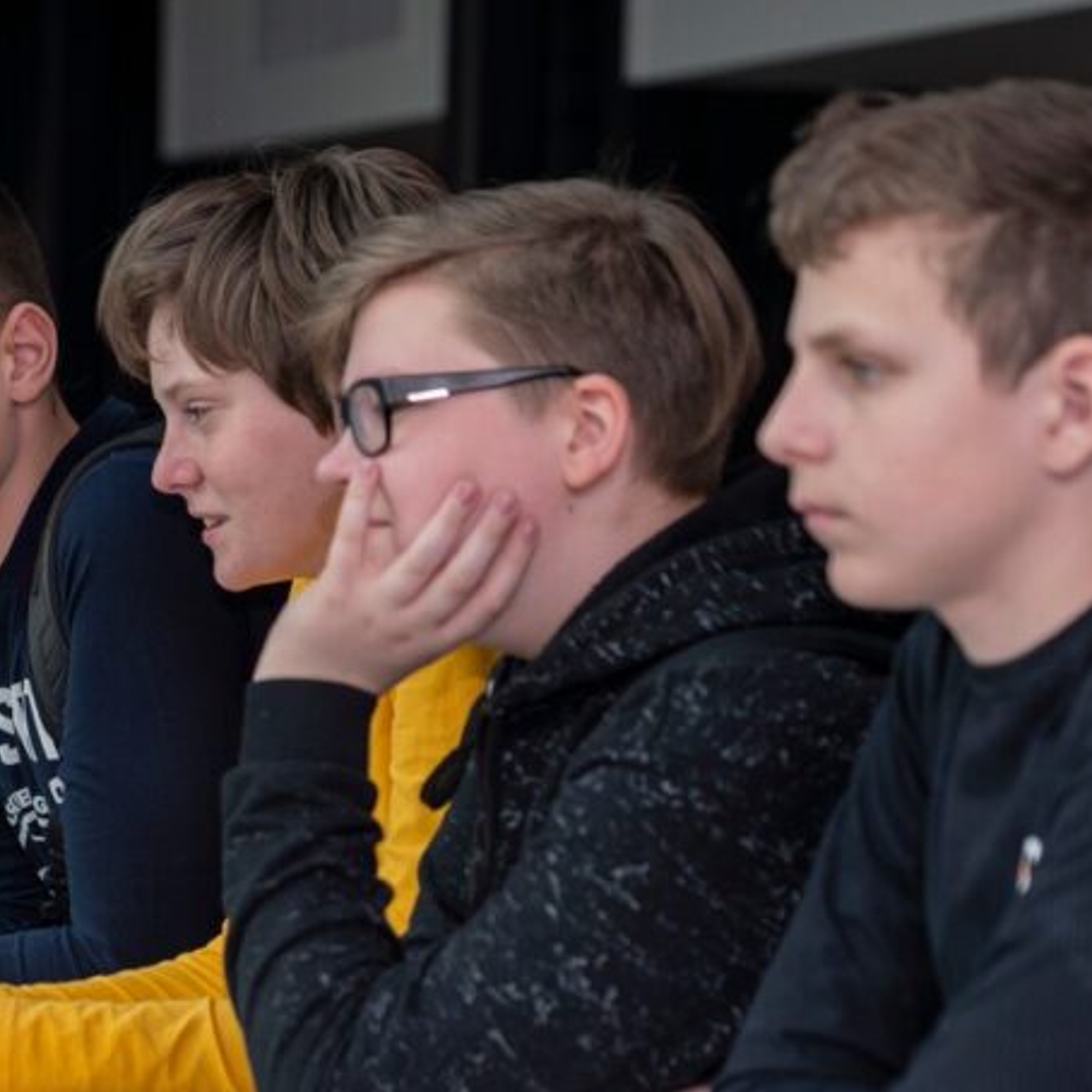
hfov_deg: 9.5
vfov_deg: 9.5
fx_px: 6567
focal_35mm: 184
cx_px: 111
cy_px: 605
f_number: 4
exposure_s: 1/200
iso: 160
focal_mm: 96
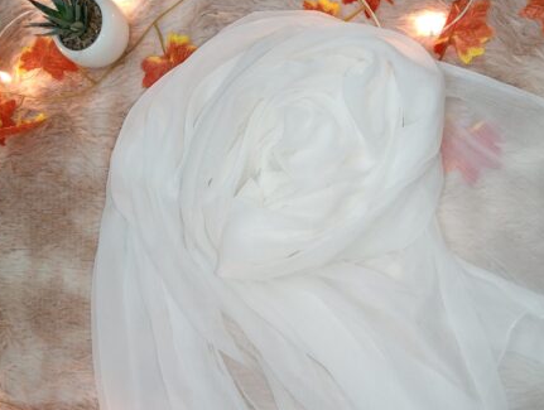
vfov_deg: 36.6
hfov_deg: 47.7
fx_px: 614
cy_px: 271
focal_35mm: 39
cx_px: 299
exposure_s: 1/33.3
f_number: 1.8
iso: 246
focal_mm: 3.98
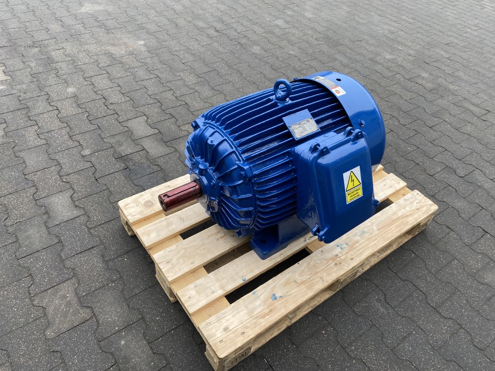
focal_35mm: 26
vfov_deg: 53.1
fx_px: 372
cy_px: 186
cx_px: 248
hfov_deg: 67.3
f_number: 1.8
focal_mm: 4.25
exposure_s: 1/122
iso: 32
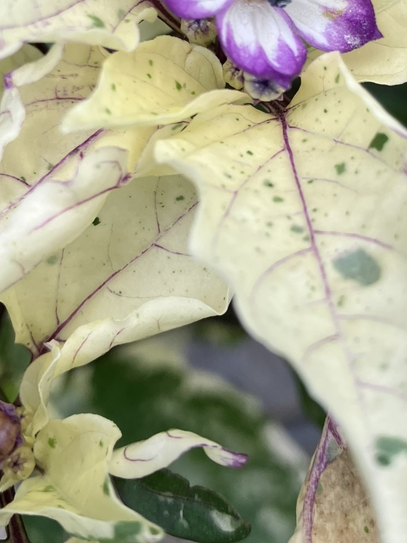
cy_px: 63
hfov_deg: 21.9
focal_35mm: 67
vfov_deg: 28.0
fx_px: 1050
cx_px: 249
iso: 32
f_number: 1.8
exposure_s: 1/317
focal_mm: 3.99
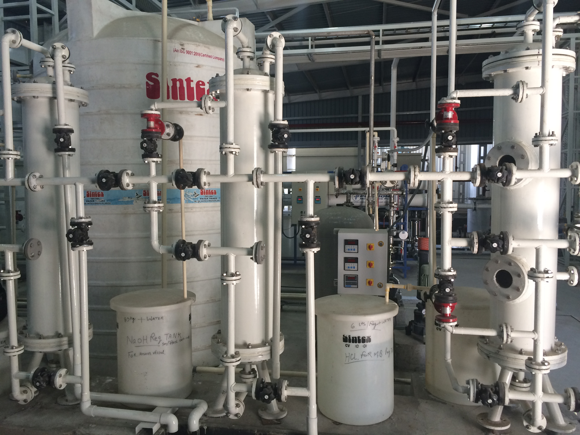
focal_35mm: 29
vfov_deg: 48.2
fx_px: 486
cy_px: 218
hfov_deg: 61.7
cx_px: 290
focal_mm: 4.15
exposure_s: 1/33
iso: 40
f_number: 2.2
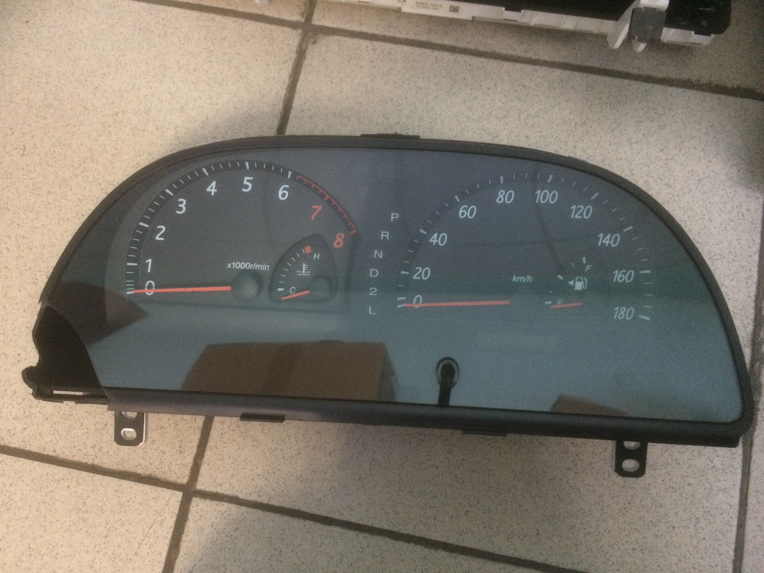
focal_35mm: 29
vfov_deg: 48.2
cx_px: 382
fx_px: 640
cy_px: 286
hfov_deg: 61.7
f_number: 2.2
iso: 320
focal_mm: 4.15
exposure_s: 1/33
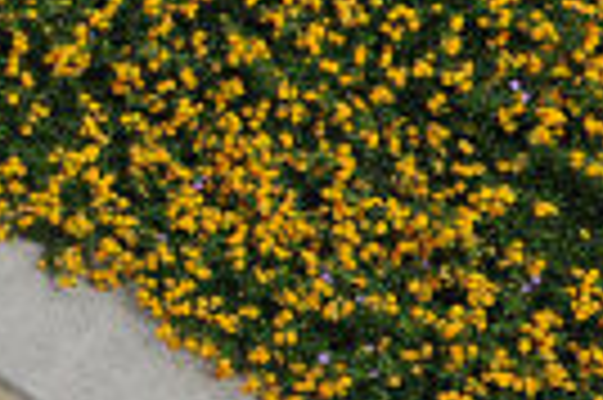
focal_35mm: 130
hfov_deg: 12.3
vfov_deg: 10.4
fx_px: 2175
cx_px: -864
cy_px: -43
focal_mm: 17
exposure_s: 1/320
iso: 320
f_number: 9
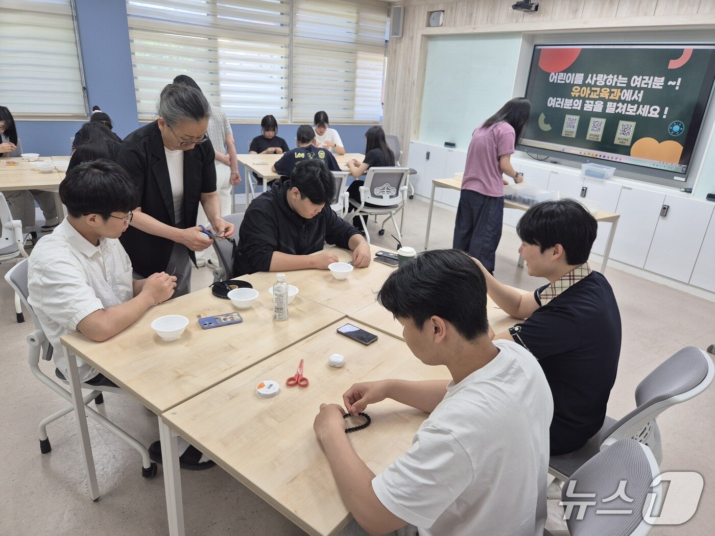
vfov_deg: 58.9
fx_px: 475
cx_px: 358
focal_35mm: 23
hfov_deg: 73.9
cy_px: 268
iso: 64
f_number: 1.8
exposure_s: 1/120
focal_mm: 5.4
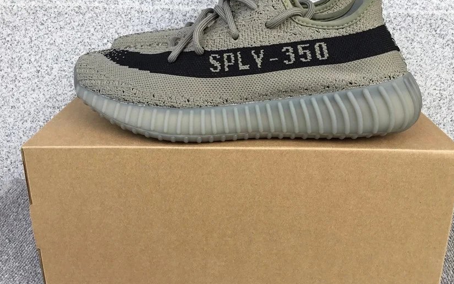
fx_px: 445
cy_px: 119
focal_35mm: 36
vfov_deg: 35.2
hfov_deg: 53.9
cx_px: 248
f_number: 2.4
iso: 25
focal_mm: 3.3
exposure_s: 1/125
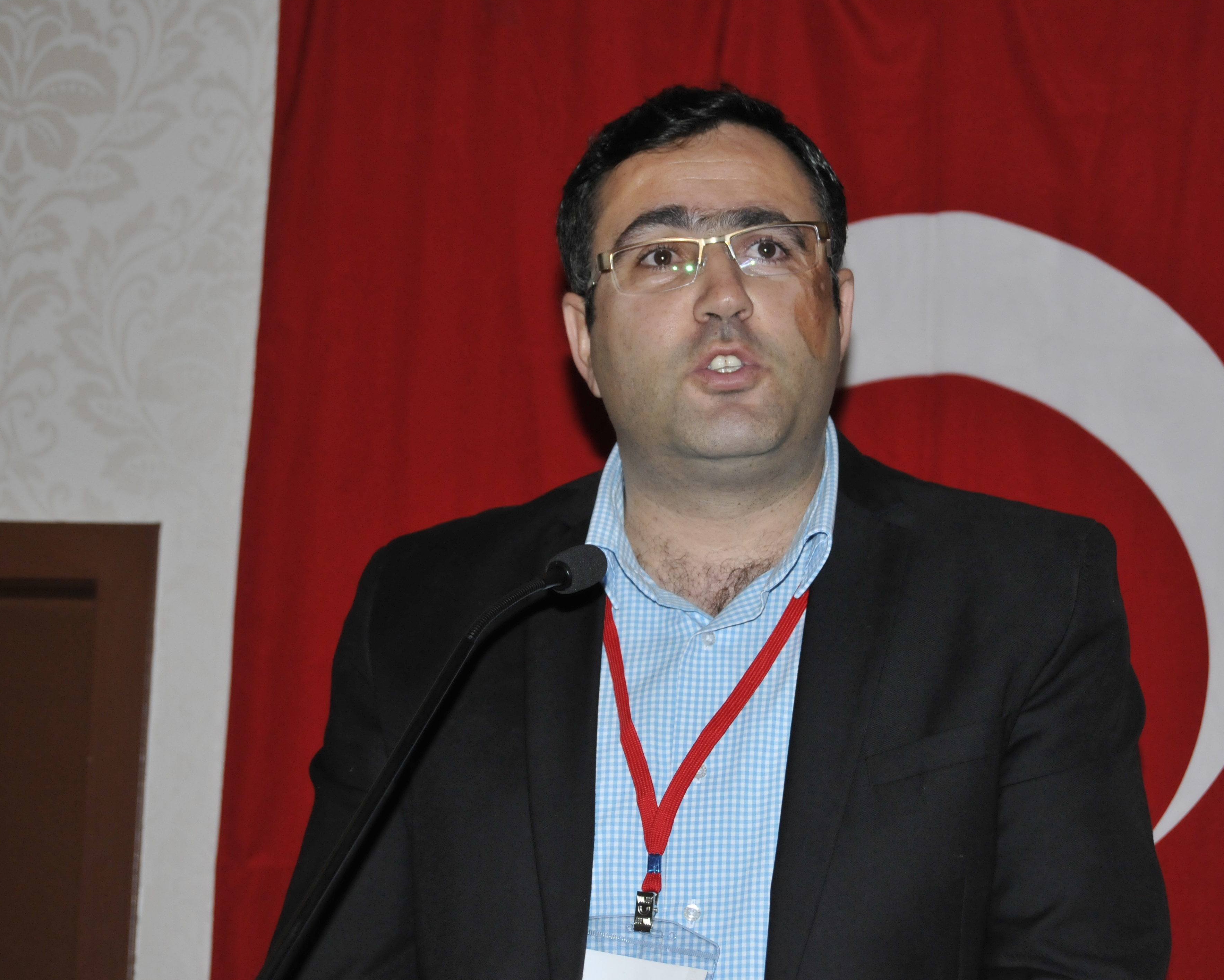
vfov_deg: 18.7
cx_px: 713
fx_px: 2971
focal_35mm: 82
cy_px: 490
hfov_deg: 23.3
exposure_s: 1/60
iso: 800
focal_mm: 48
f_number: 5.3
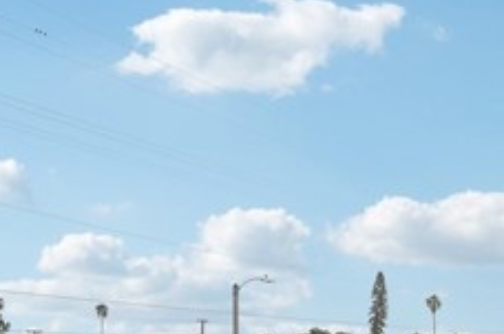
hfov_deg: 39.8
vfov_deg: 26.7
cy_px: 389
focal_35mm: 45
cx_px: 473
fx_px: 629
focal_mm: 16
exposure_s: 1/800
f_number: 8
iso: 400
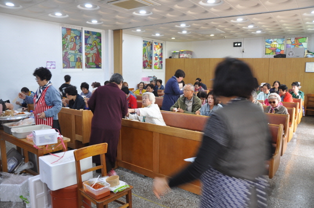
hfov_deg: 67.5
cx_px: 157
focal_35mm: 27
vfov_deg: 47.8
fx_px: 235
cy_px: 104
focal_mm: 18
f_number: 4.5
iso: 400
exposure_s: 1/20
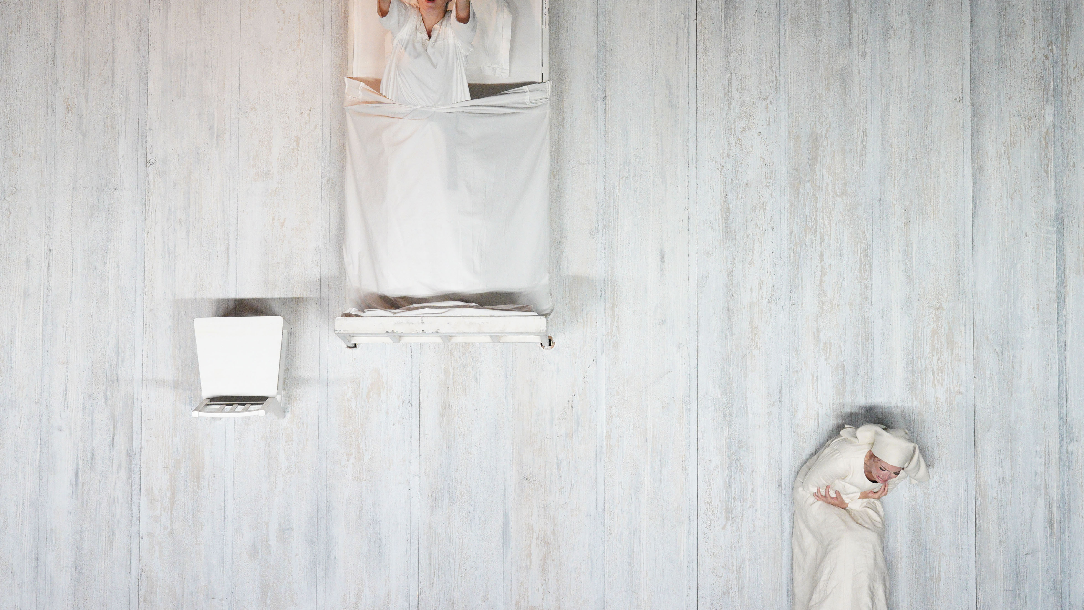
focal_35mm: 115
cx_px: 589
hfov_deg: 18.6
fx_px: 3306
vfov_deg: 10.5
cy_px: 225
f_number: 4
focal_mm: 87
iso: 5000
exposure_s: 1/125
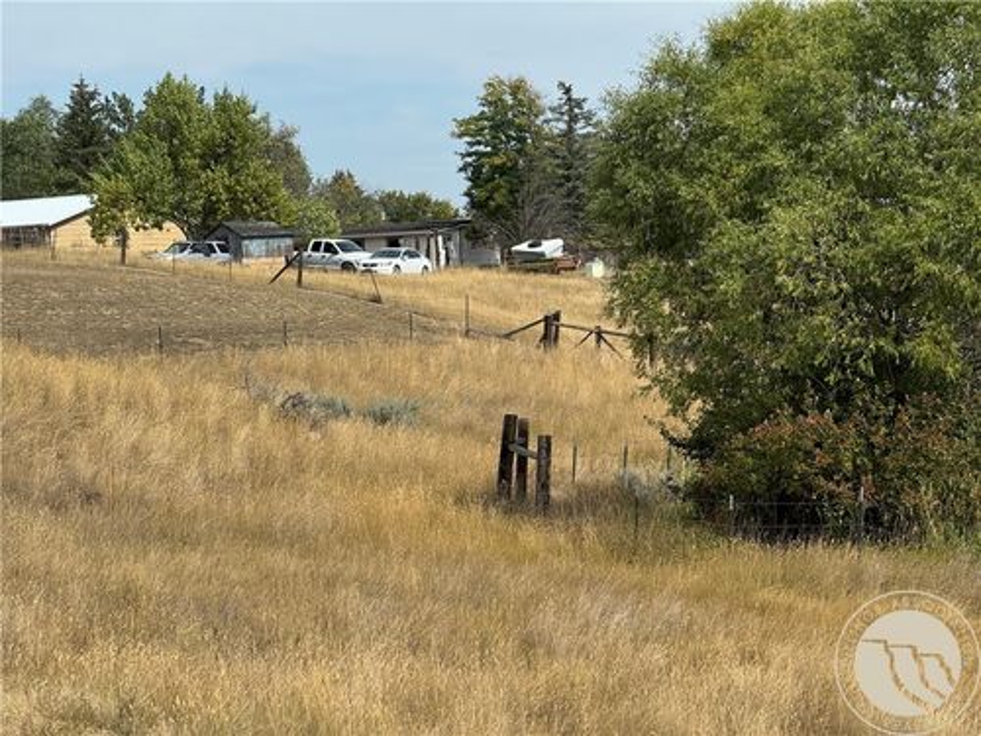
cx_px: 490
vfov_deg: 12.3
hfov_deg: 16.4
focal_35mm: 120
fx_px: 3401
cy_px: 368
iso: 50
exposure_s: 1/2146
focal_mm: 15.66
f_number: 2.8
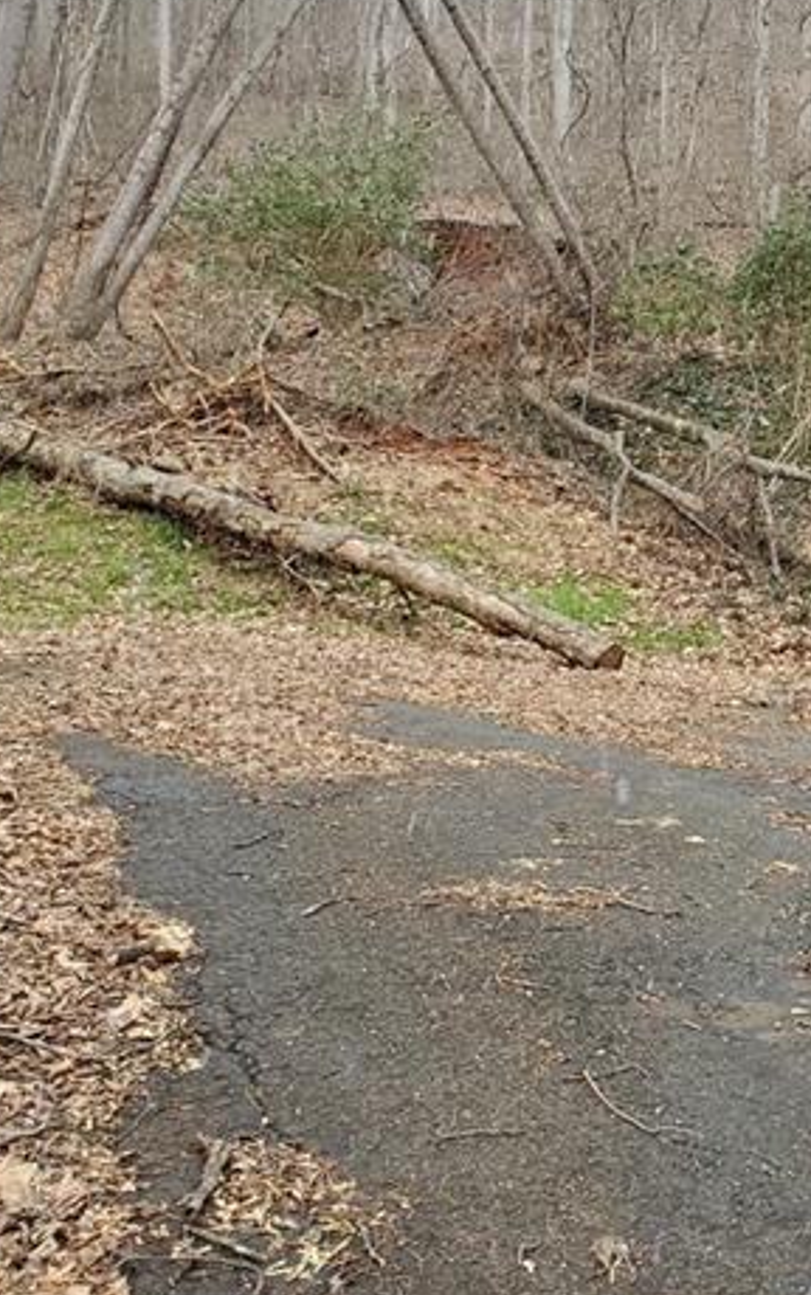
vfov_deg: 43.3
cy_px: 543
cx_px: 724
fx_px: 1625
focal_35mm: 46
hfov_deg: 27.1
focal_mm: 4.3
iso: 125
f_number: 2.4
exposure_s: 1/120
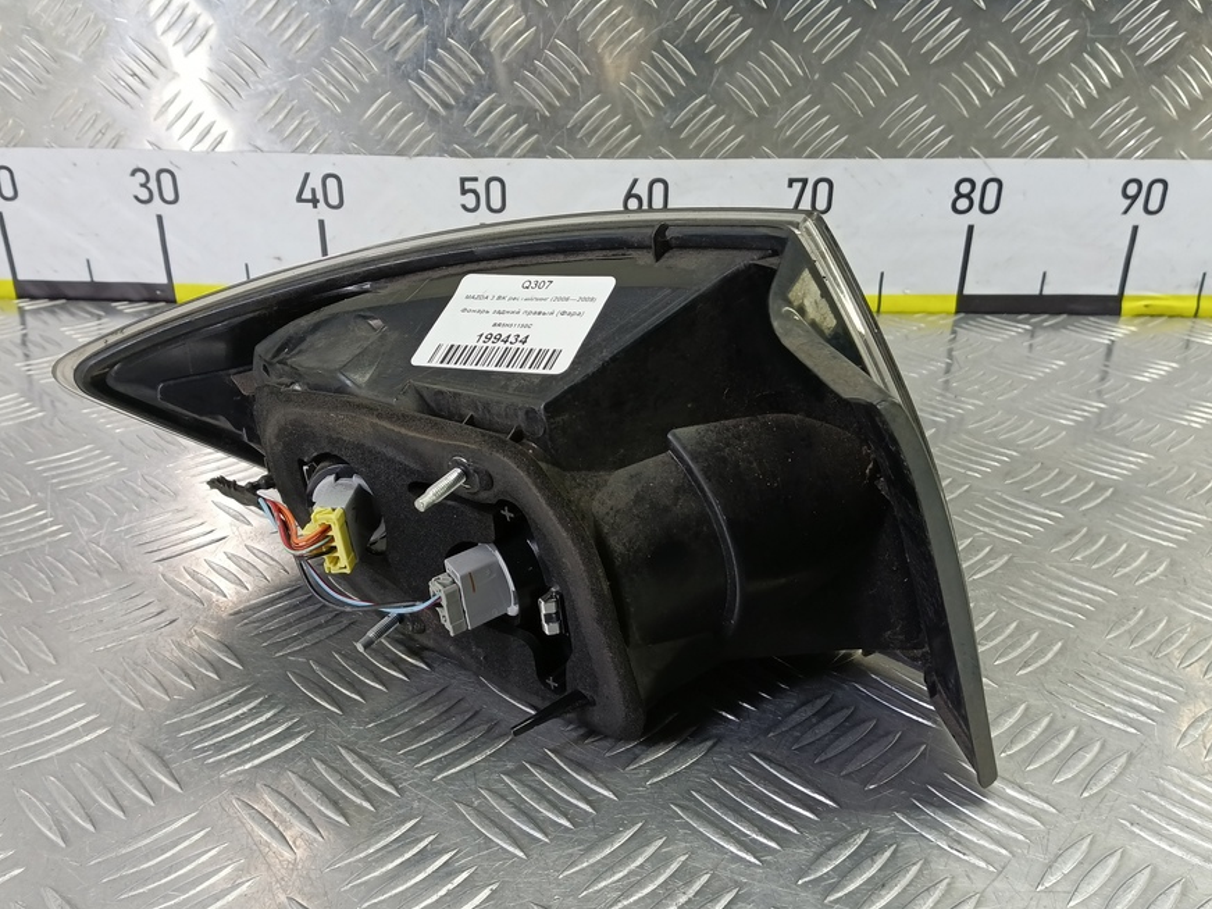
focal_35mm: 27
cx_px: 589
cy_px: 423
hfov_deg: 65.3
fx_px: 945
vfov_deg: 51.3
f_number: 1.6
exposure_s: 1/50
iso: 185
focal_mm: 4.11
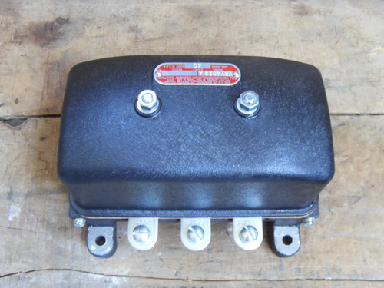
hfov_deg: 47.9
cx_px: 192
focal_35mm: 39
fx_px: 433
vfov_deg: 36.8
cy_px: 144
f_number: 3.5
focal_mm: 6.6
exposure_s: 1/6
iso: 200
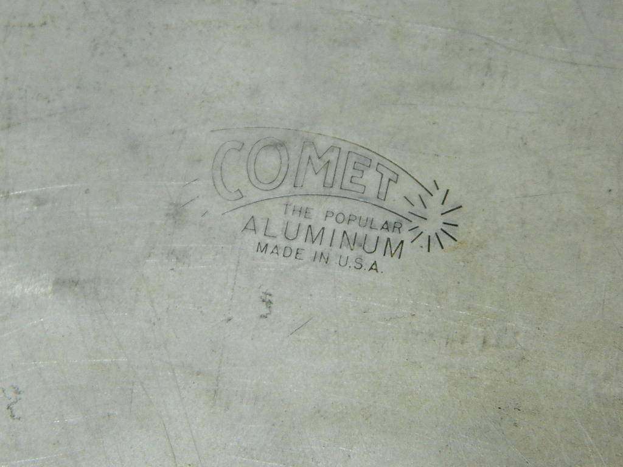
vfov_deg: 11.5
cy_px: 234
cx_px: 312
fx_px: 2322
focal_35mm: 129
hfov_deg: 15.3
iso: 400
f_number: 4.7
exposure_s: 1/60
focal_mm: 23.2
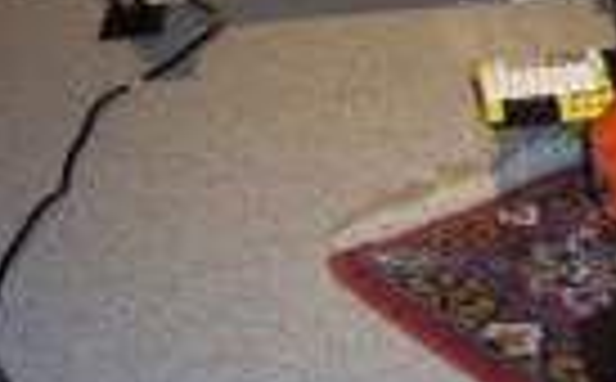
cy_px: -144
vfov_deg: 13.4
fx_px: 1558
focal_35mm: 93
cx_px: 818
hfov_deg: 20.3
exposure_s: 1/30
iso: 141
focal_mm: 5.8
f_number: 2.9
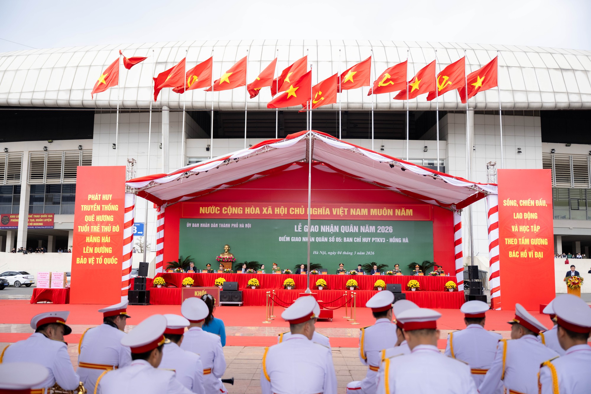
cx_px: 296
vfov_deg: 36.9
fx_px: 591
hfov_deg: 53.1
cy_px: 197
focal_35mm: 36
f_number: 2.8
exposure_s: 1/1000
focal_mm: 36
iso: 500
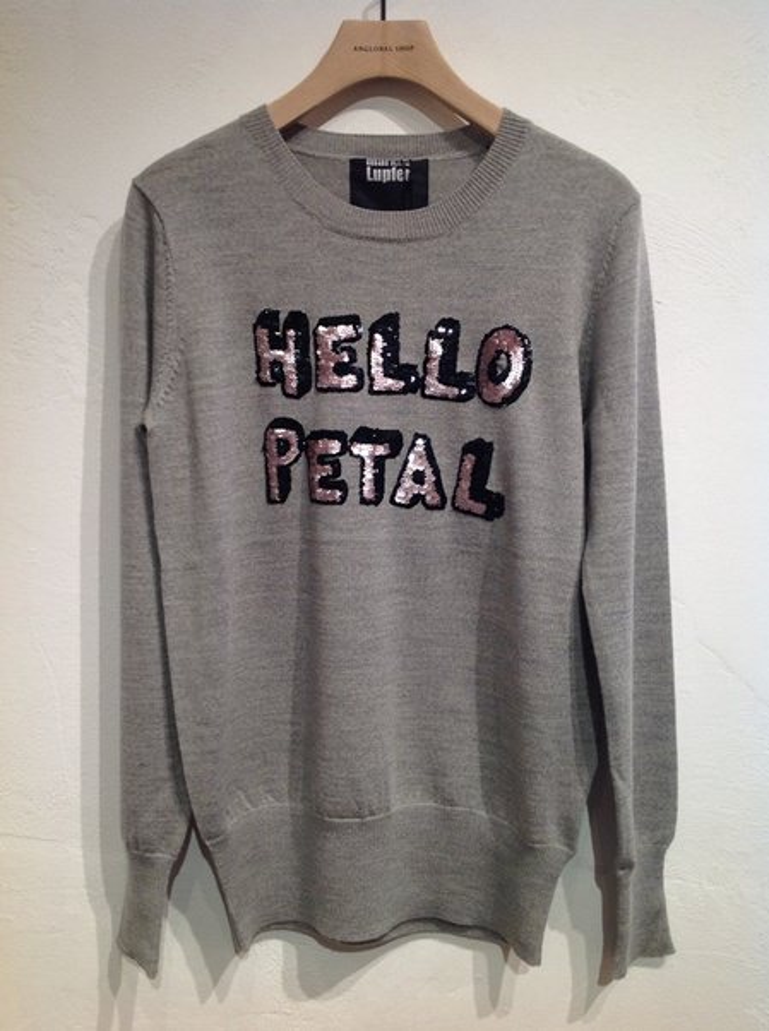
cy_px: 516
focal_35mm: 35
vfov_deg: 52.7
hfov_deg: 40.6
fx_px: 1040
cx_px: 384
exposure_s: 1/50
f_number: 2.4
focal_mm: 4.28
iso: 80
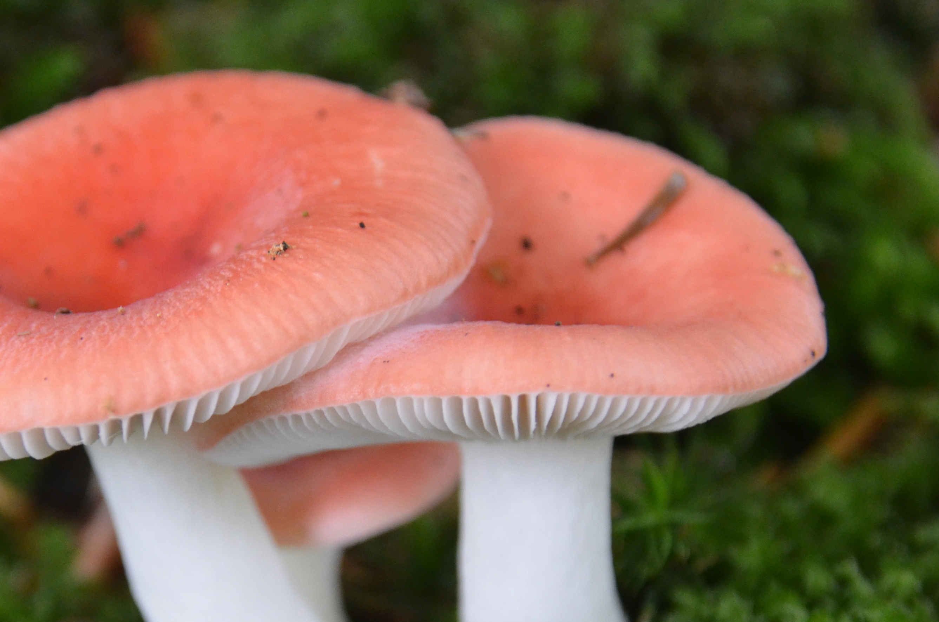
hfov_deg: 10.3
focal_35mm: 199
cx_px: 275
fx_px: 5180
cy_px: 422
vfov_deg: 6.9
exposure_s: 1/30
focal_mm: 72
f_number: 5.6
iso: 1400
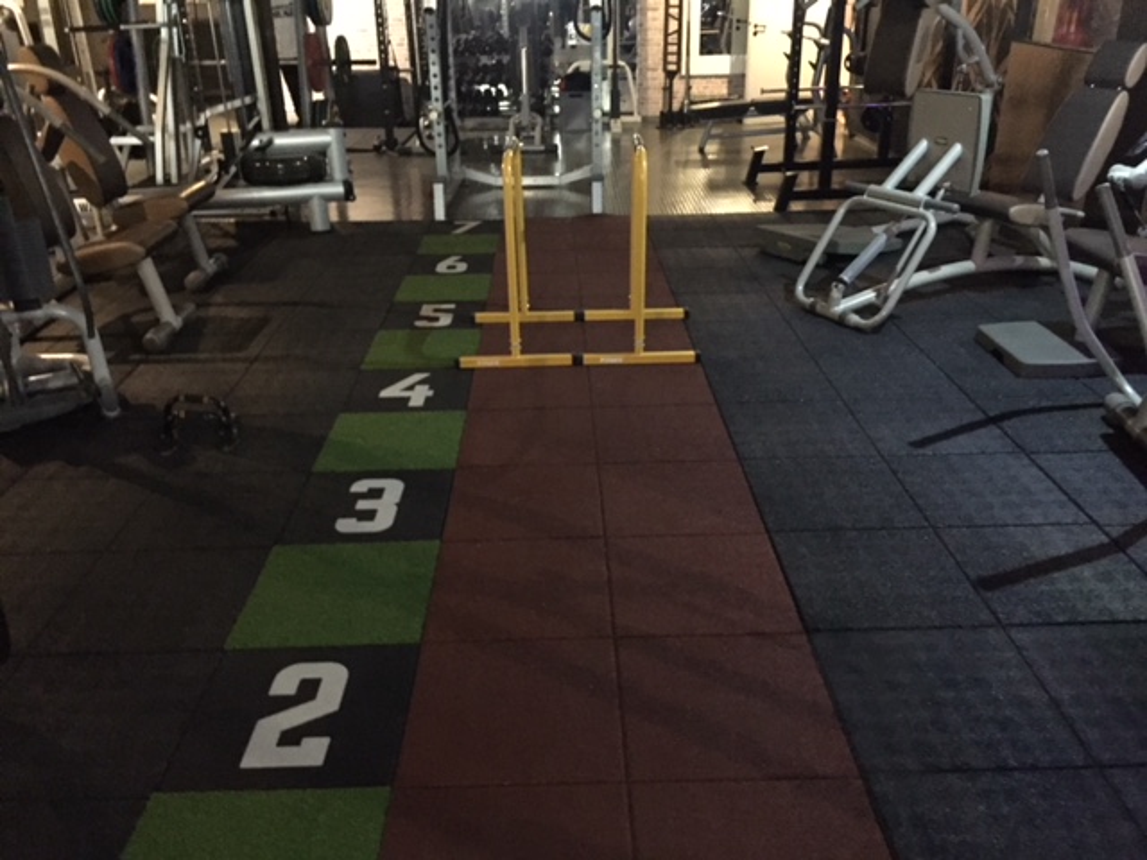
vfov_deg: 48.2
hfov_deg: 61.7
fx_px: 961
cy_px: 430
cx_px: 574
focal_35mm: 29
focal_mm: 4.15
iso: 1250
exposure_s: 1/17
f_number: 2.2
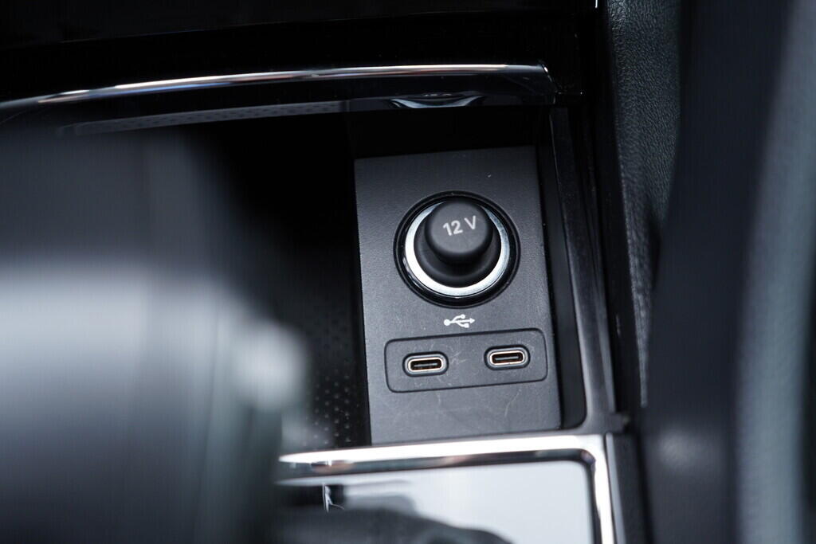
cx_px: 408
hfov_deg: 53.1
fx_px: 816
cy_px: 272
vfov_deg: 36.9
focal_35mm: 36
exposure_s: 1/40
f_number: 2.8
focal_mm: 24
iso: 400
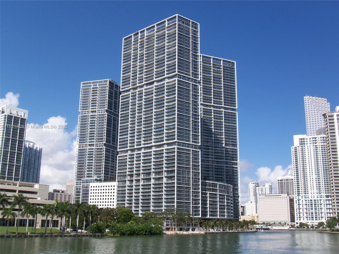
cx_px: 170
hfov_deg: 47.9
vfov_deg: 36.8
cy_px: 127
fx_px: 382
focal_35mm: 39
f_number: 7.1
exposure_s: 1/250
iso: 64
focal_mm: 6.4
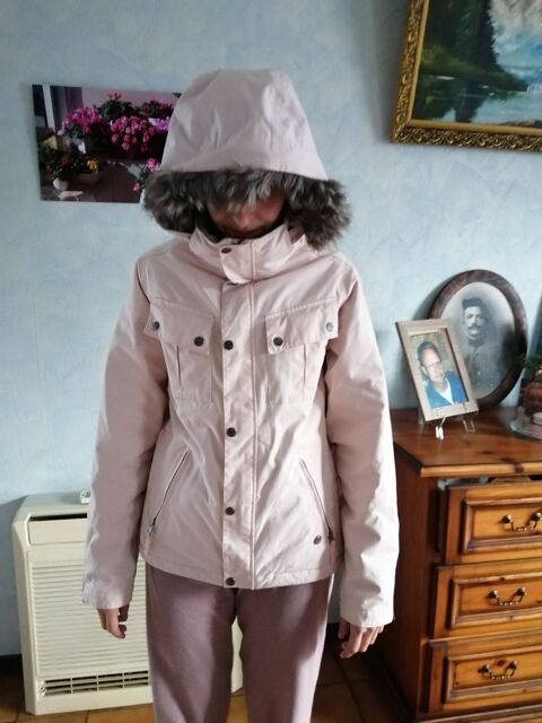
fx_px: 543
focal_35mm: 26
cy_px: 362
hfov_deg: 53.1
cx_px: 271
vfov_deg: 67.3
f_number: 1.8
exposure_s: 1/100
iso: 400
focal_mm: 3.6
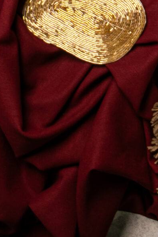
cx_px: 146
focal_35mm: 272
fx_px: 1792
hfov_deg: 5.0
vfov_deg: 7.3
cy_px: -203
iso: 100
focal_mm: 42
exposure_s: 1/100
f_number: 5.6
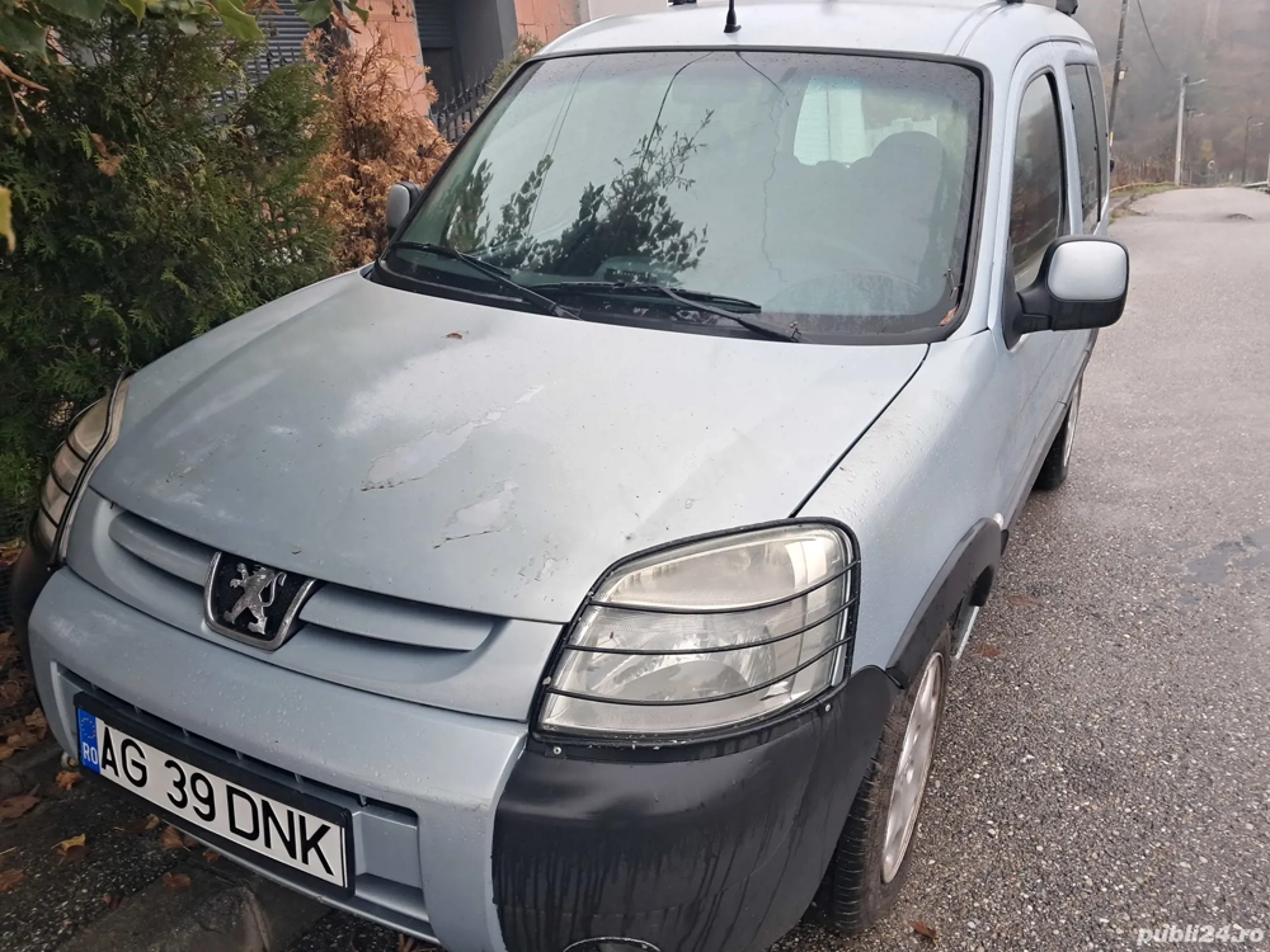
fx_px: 991
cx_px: 635
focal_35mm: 27
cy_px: 476
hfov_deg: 65.3
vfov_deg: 51.4
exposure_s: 1/50
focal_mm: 4
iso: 64
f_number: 1.8
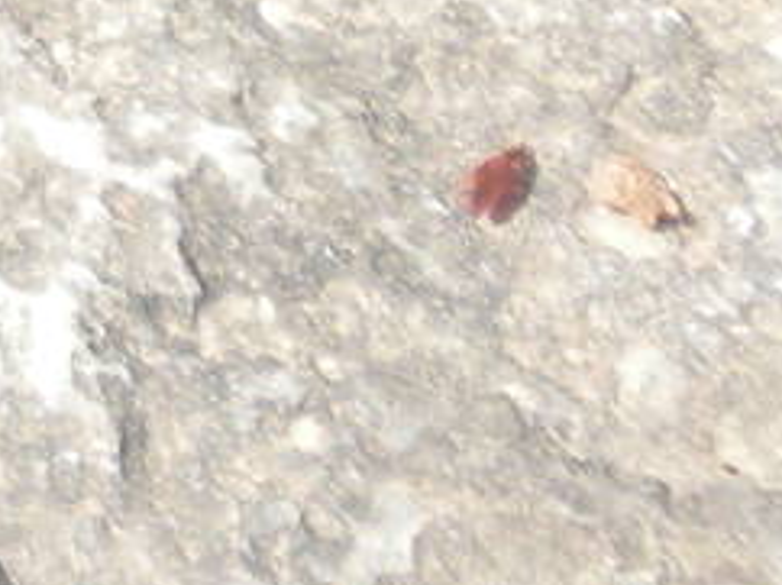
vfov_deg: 5.6
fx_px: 5529
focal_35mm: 245
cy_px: -1306
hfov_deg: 7.4
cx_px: -1273
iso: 159
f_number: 3.5
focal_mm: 6.6
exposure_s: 1/511
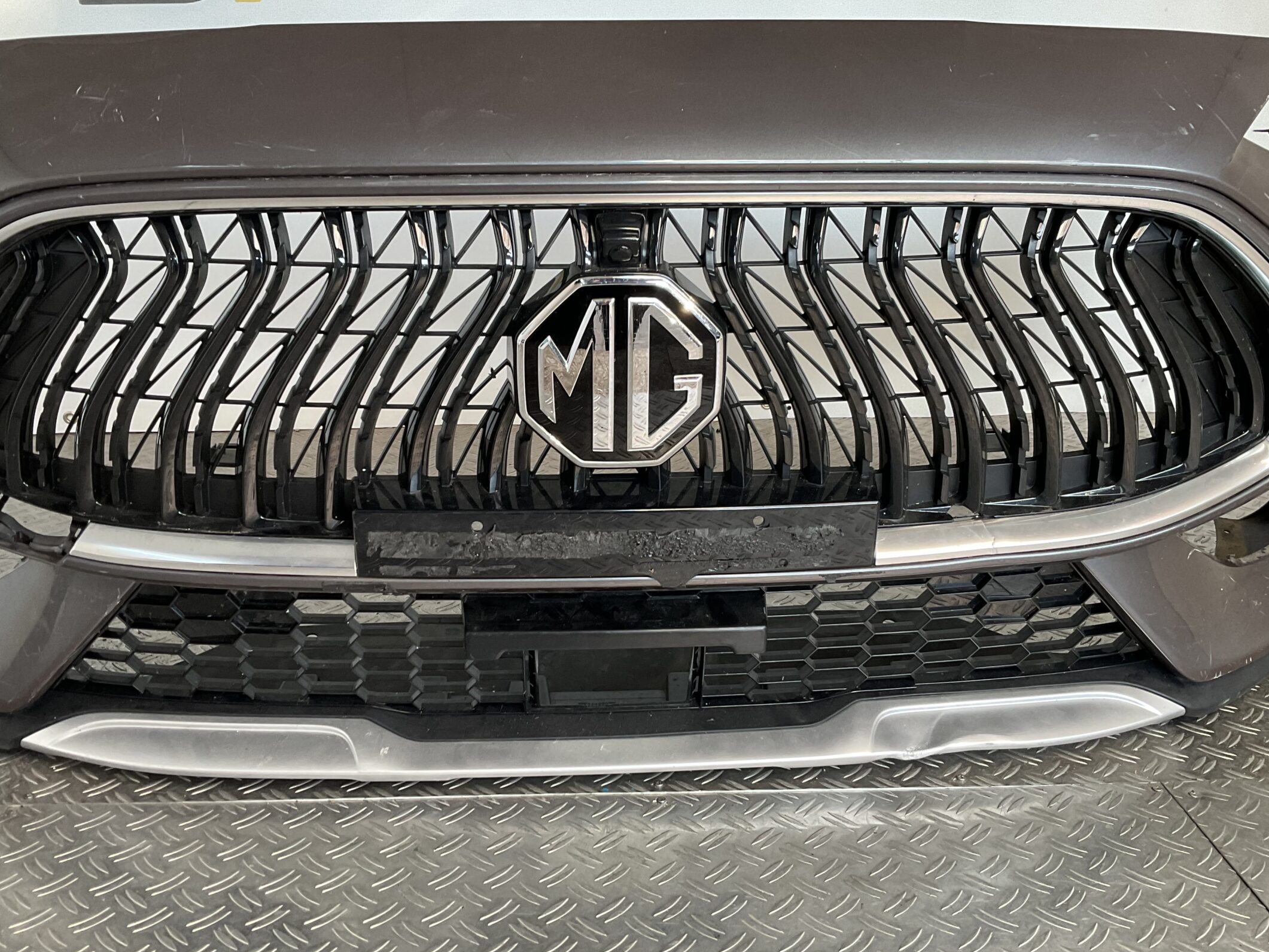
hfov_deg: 52.6
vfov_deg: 40.7
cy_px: 478
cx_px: 603
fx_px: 1283
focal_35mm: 35
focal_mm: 3
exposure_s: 1/50
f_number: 1.8
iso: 50
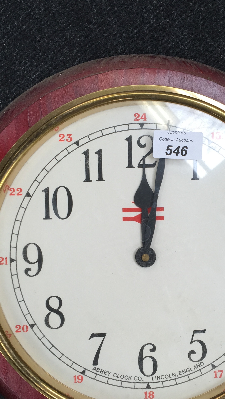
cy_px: 232
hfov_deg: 27.5
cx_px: 157
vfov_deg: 47.2
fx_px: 456
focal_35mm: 43
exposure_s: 1/120
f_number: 2.2
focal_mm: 4.15
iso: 32
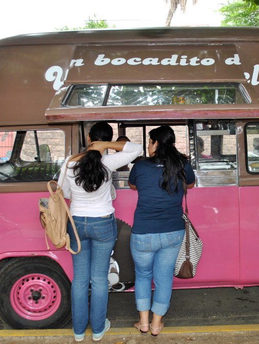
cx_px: 180
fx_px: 389
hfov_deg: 36.3
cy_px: 172
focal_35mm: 39
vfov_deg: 47.8
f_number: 3.5
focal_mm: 18
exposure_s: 1/125
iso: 200
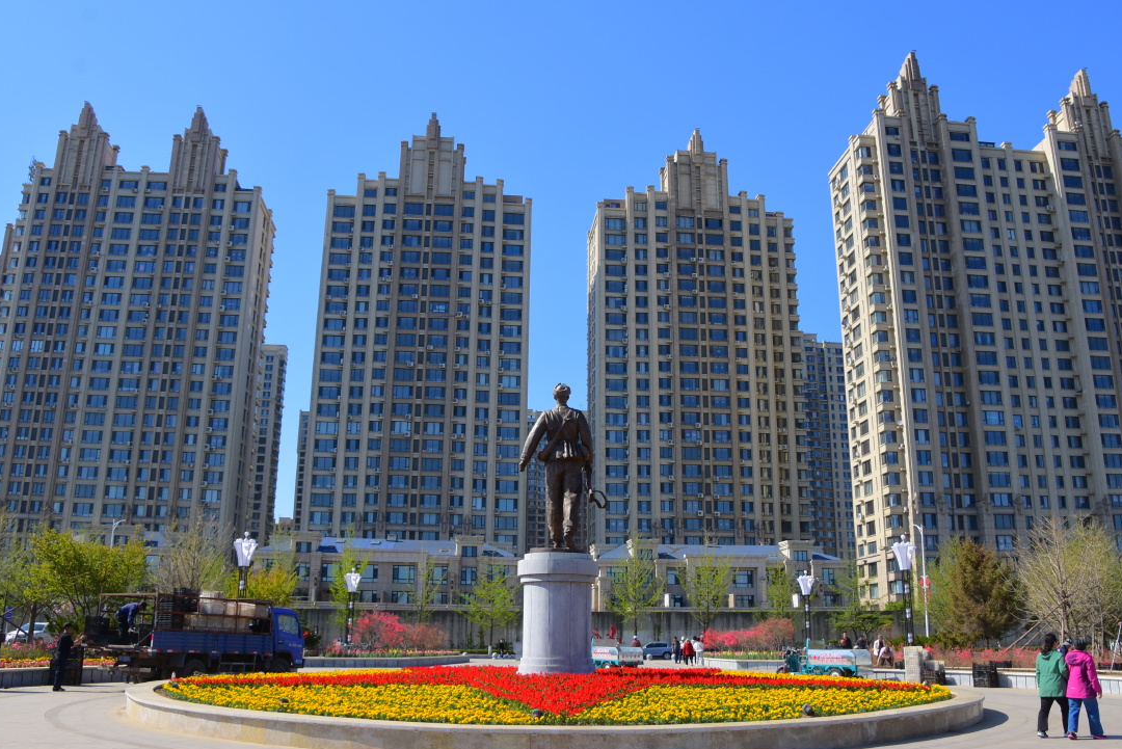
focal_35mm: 30
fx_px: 935
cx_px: 578
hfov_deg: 61.9
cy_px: 366
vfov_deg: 43.6
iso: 100
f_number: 9
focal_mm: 18
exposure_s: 1/250
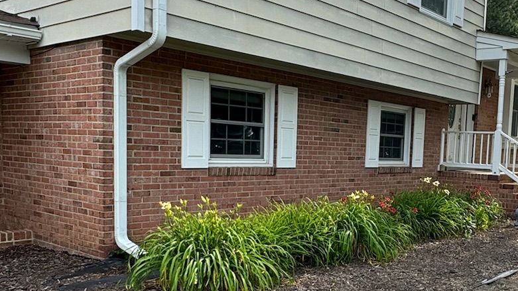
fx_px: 549
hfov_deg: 49.7
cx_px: 340
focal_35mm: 40
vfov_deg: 29.3
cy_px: 209
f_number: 2.2
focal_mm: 2.22
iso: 40
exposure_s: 1/508
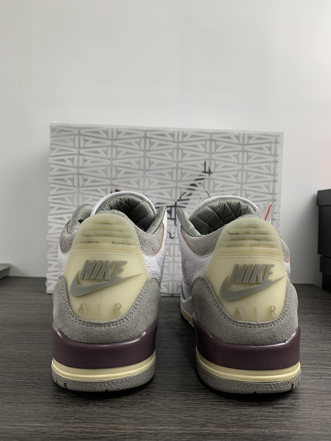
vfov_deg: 67.3
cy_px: 220
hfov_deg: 53.1
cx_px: 166
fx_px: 331
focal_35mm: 26
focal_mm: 4.25
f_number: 1.8
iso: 40
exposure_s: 1/121
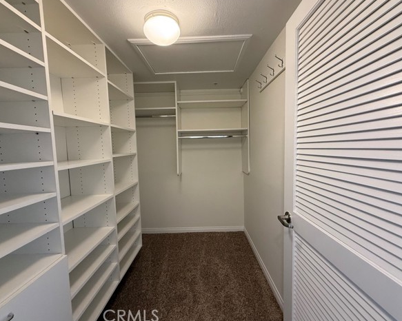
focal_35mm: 15
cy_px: 160
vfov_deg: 84.0
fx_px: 178
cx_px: 204
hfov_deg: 96.8
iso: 400
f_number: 2.2
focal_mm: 2.22
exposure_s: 1/60
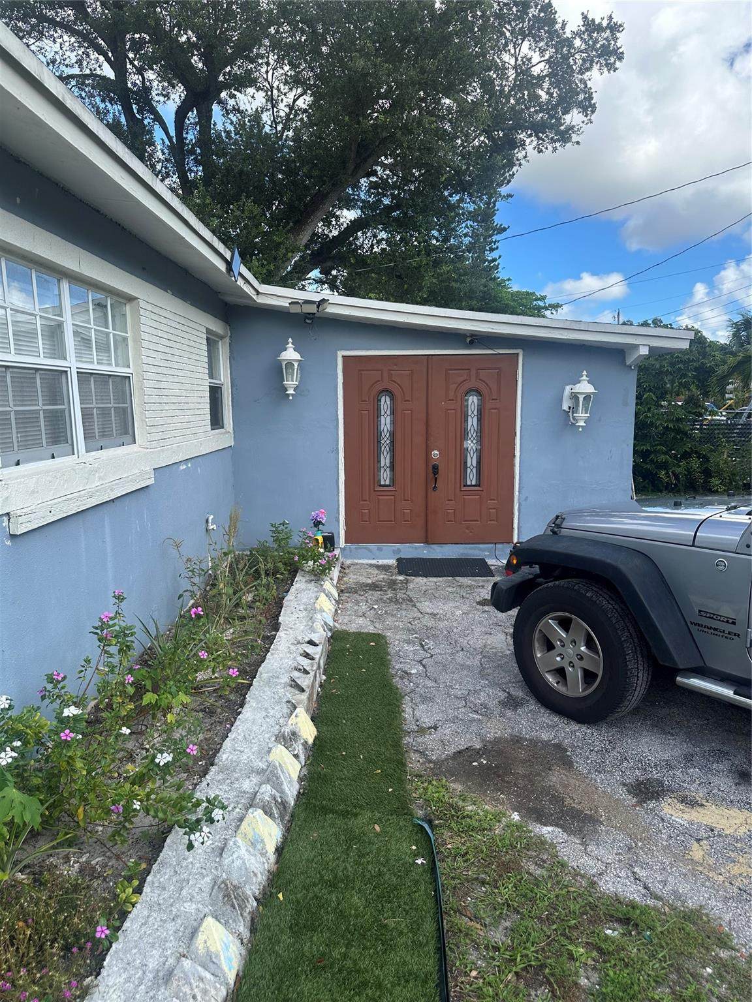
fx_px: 695
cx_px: 376
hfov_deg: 56.8
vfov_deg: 71.6
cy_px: 501
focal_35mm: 24
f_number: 1.78
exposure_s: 1/1393
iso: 80
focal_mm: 6.86
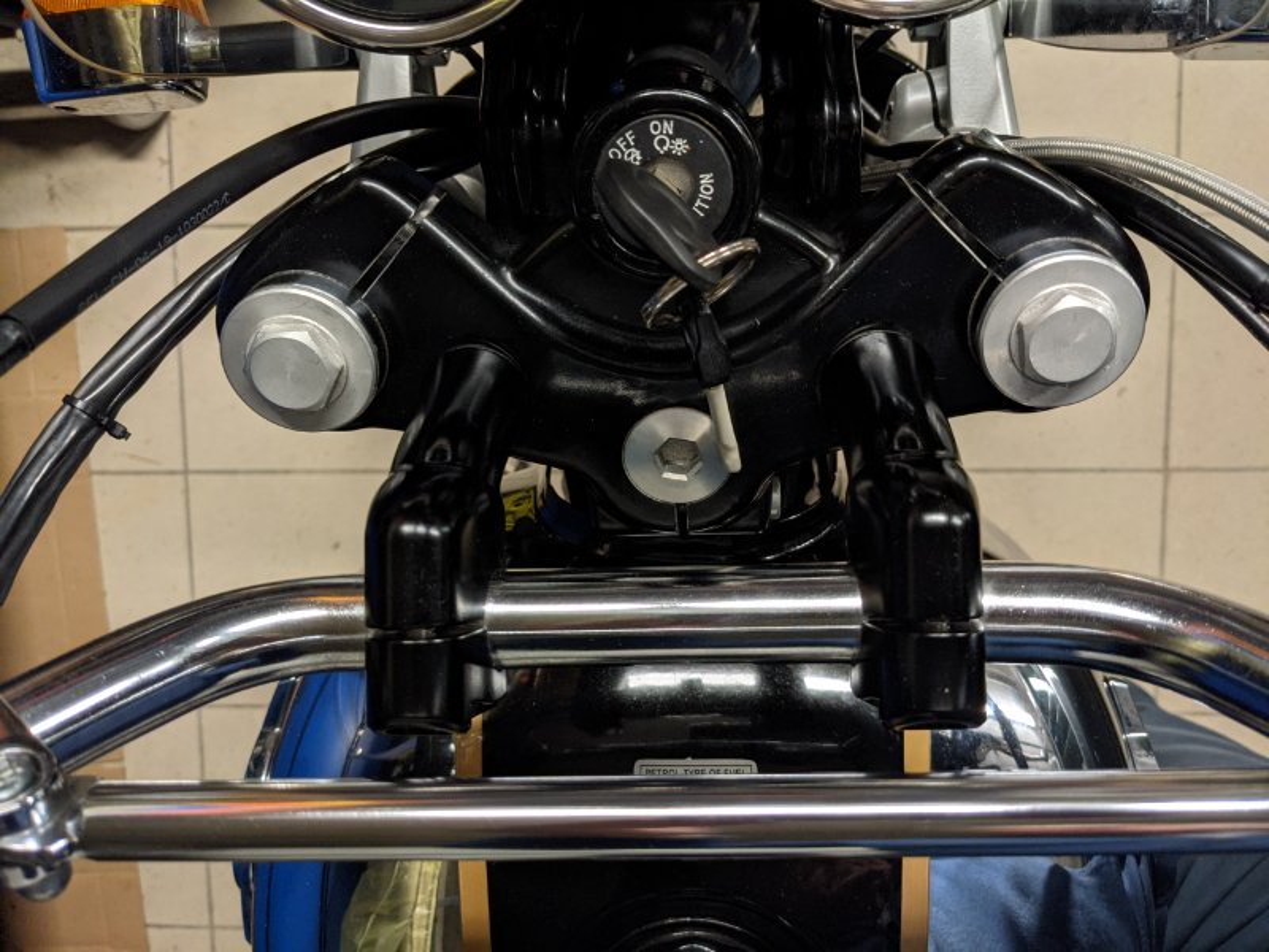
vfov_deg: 51.4
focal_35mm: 27
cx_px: 634
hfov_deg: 65.3
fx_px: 990
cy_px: 476
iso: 313
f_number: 1.73
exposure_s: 1/25
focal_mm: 4.38
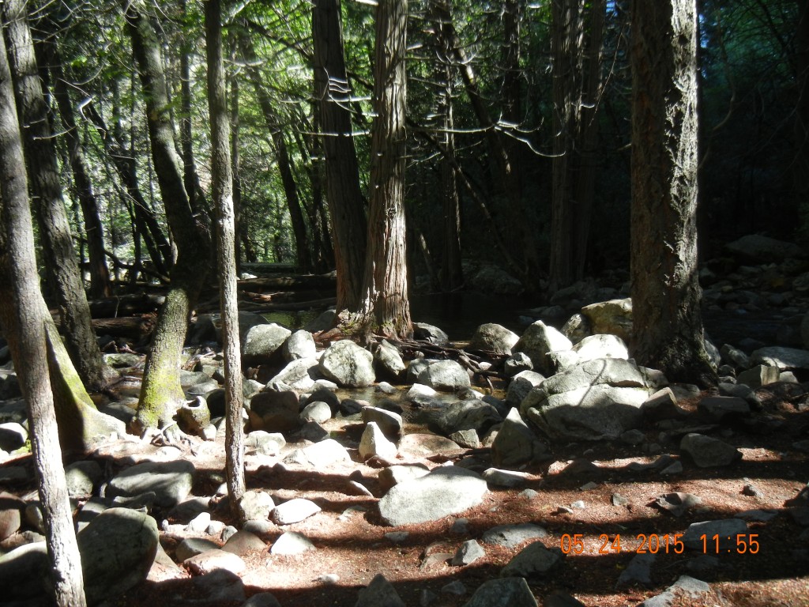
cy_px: 304
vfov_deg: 46.8
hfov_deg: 60.0
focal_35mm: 30
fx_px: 701
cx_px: 404
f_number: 3.5
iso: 160
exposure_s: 1/71.3
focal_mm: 5.4
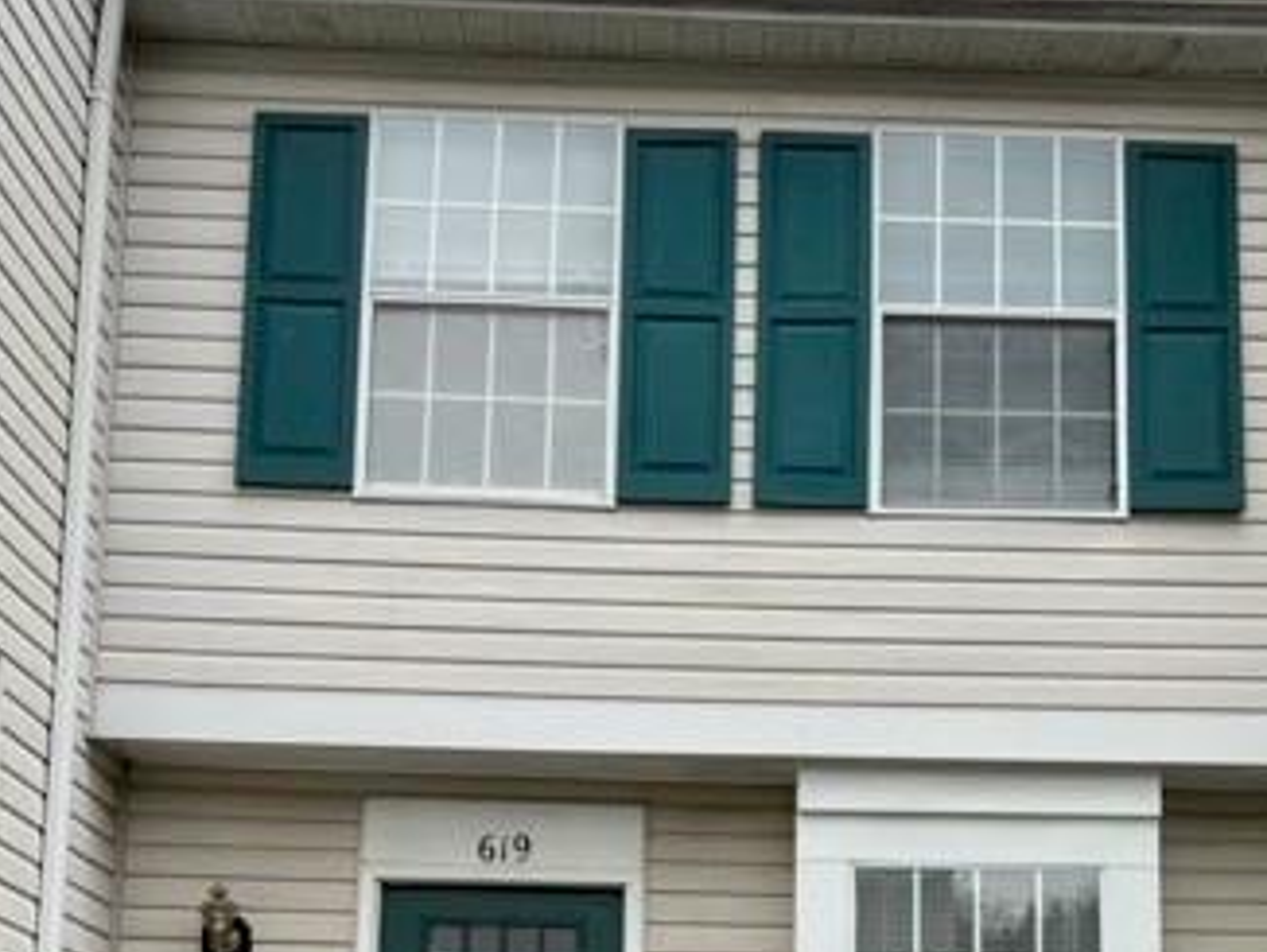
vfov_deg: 27.1
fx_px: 1868
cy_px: 944
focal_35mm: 51
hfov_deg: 37.4
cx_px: 731
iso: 50
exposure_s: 1/1808
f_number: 1.5
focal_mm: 5.7
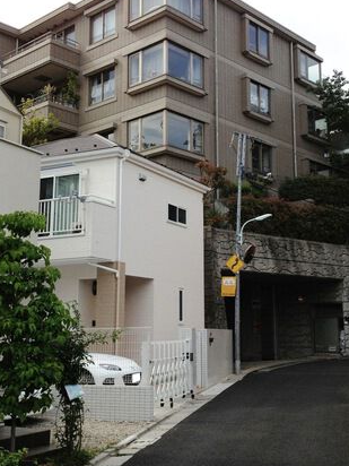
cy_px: 199
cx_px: 209
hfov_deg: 28.5
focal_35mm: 51
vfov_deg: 37.4
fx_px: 686
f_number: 2.4
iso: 50
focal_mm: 4.28
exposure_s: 1/1381
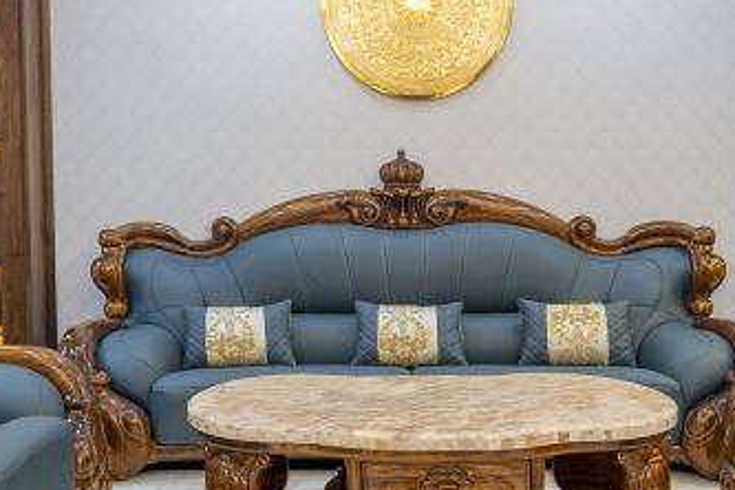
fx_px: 980
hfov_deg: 41.1
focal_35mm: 48
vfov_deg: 28.0
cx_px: 333
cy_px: 196
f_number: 4
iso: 800
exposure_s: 1/40
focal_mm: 16
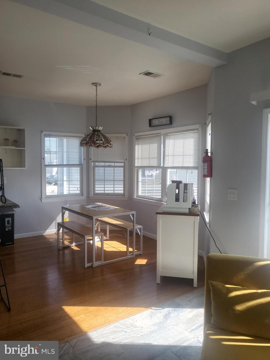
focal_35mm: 26
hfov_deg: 53.1
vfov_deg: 67.3
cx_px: 135
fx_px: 270
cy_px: 180
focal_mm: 4.25
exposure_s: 1/550
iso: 50
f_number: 1.8
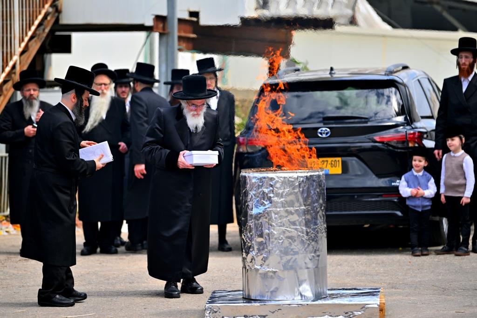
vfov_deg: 8.1
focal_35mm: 170
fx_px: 2253
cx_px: 238
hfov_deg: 12.1
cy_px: 159
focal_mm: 170
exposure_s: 1/1000
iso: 40
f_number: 2.8
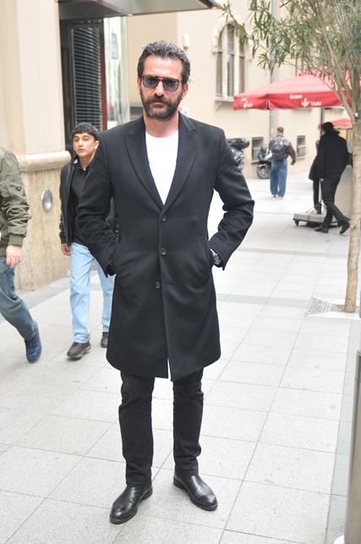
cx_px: 180
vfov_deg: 45.0
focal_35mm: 44
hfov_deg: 30.8
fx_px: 656
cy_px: 272
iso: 200
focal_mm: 29
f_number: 8
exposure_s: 1/200
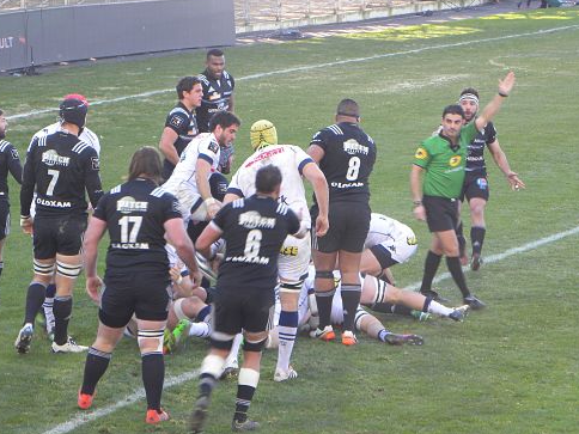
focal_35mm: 201
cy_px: 173
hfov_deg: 9.8
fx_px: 3362
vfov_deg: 7.4
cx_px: 264
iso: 64
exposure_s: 1/48.7
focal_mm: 28.8
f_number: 4.5
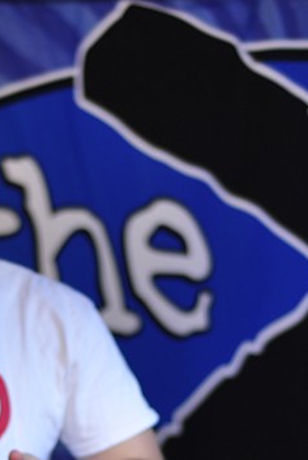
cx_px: 98
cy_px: 430
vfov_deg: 9.6
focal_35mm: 212
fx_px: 2715
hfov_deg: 6.5
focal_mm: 50
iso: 200
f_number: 1.8
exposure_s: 1/100
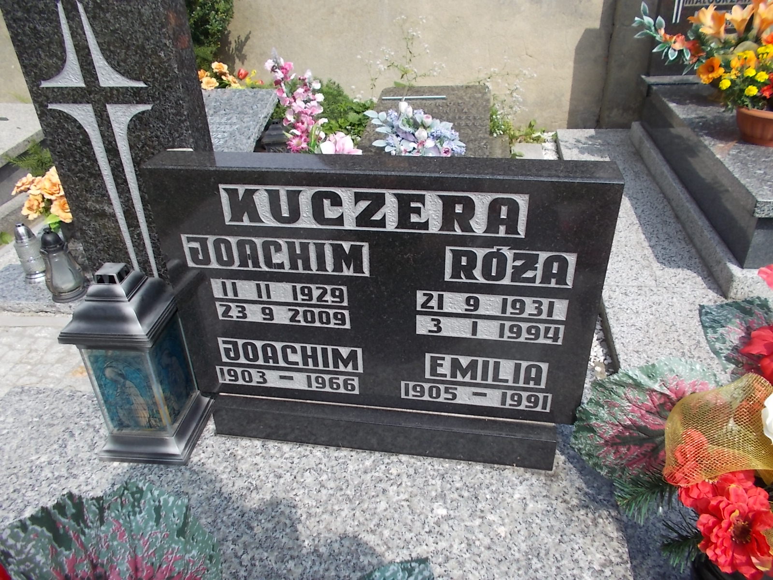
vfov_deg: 53.1
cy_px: 290
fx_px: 581
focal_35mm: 26
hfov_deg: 67.3
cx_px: 386
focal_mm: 4.6
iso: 80
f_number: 8
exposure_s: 1/160
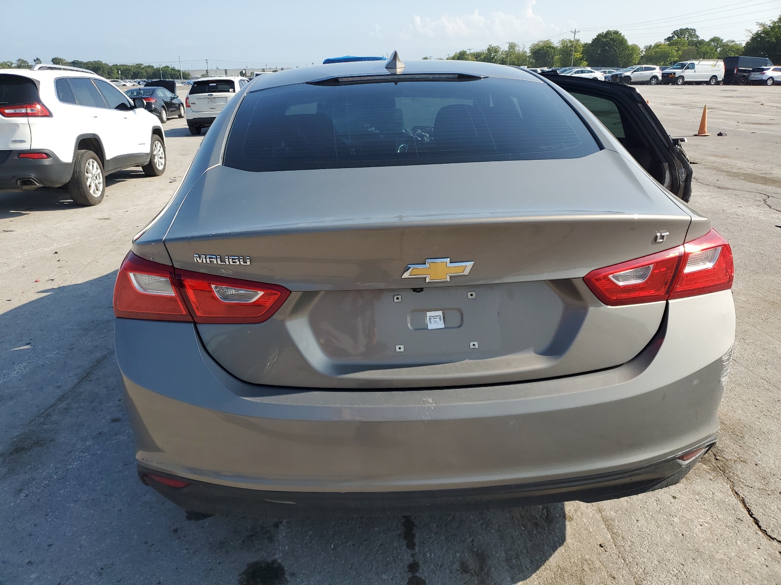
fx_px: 587
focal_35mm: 26
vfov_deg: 53.1
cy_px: 292
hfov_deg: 67.3
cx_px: 390
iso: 50
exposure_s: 1/2500
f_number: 1.5
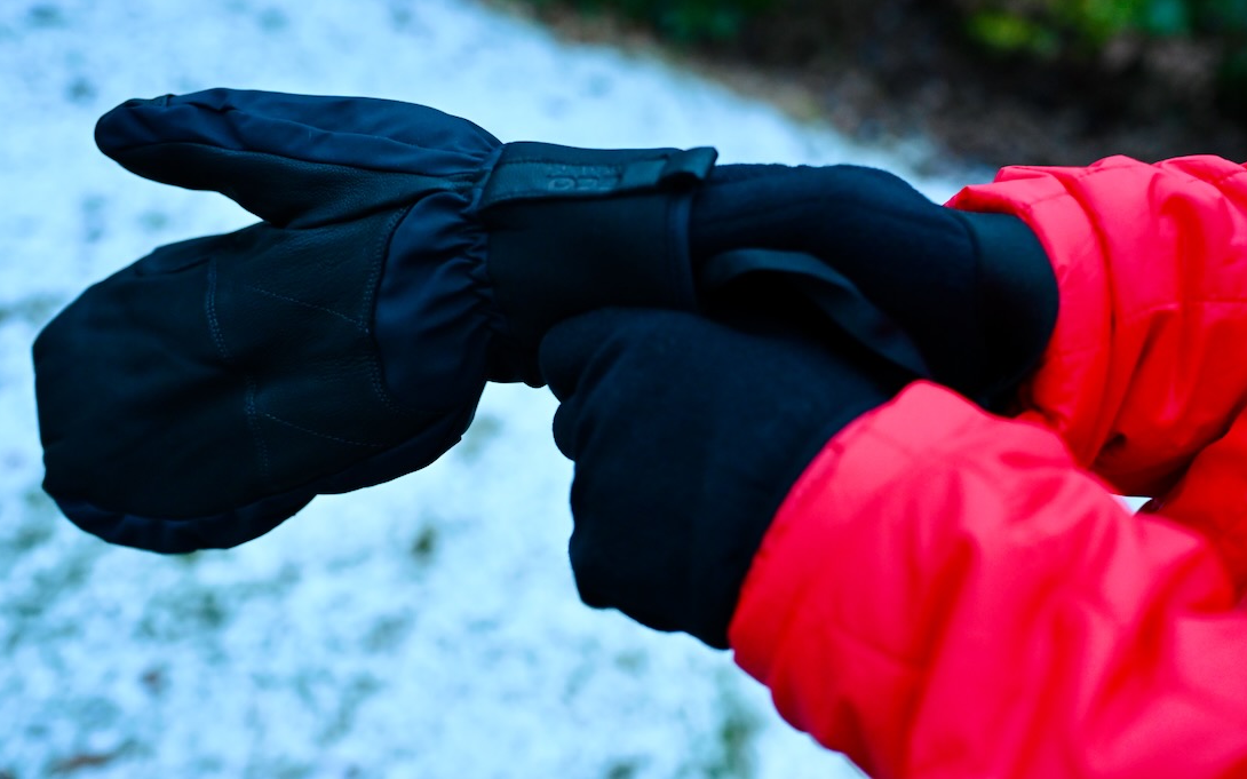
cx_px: 626
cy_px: 364
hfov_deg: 54.0
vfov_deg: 35.3
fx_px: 1223
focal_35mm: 36
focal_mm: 35
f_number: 2.8
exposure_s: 1/125
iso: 5000
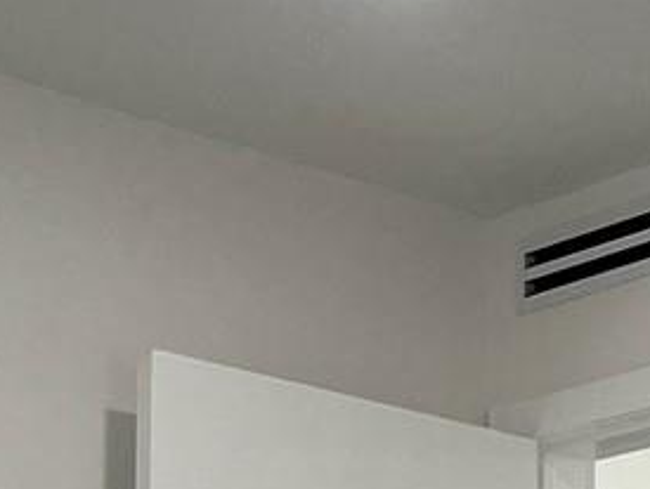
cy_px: 1016
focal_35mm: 151
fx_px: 2839
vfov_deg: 9.2
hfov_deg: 12.9
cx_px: 667
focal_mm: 5.7
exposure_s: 1/120
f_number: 1.5
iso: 50
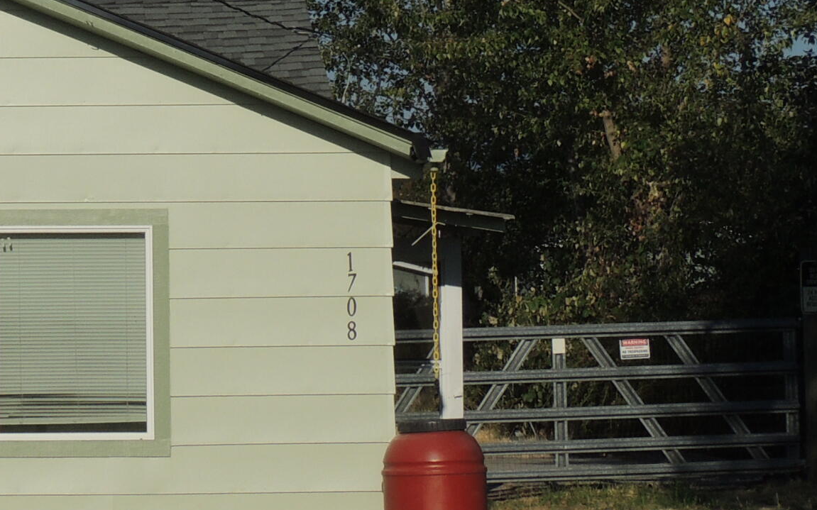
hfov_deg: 13.4
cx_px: -156
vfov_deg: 8.6
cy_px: 92
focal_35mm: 152
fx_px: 3384
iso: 100
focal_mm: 9.8
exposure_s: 1/1250
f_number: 5.2
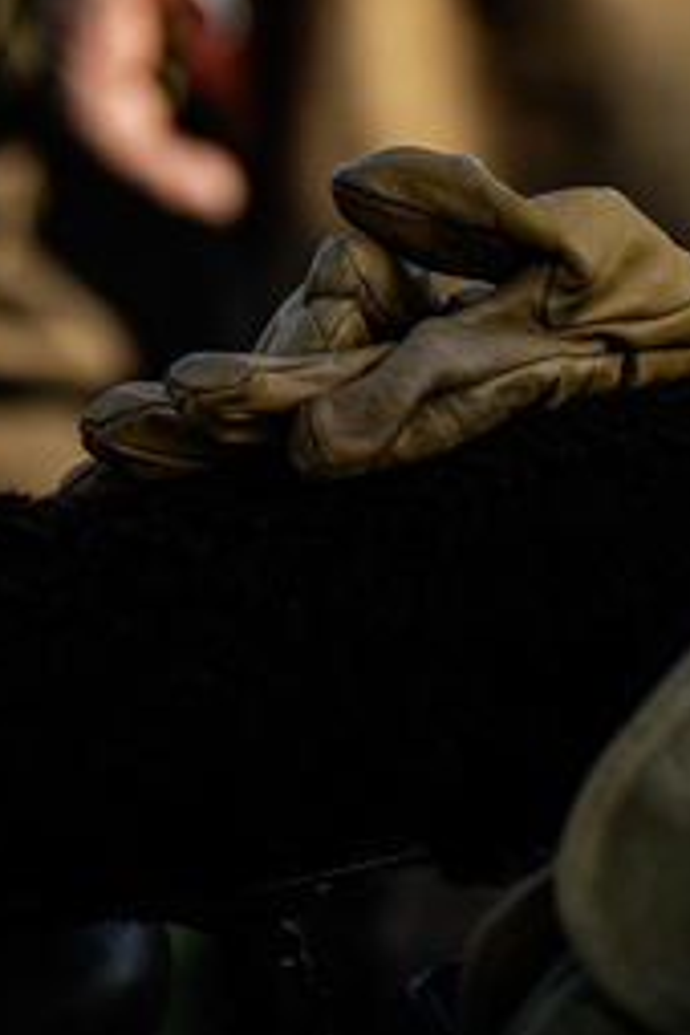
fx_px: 16357
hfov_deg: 2.4
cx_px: 487
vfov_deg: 3.6
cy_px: 453
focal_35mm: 569
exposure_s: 1/1000
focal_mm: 210
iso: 800
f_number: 6
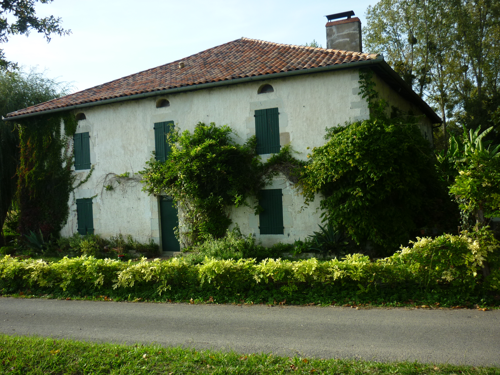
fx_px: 477
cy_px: 188
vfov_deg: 42.9
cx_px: 250
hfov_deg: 55.4
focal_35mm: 33
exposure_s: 1/500
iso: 80
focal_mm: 5.5
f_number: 2.8
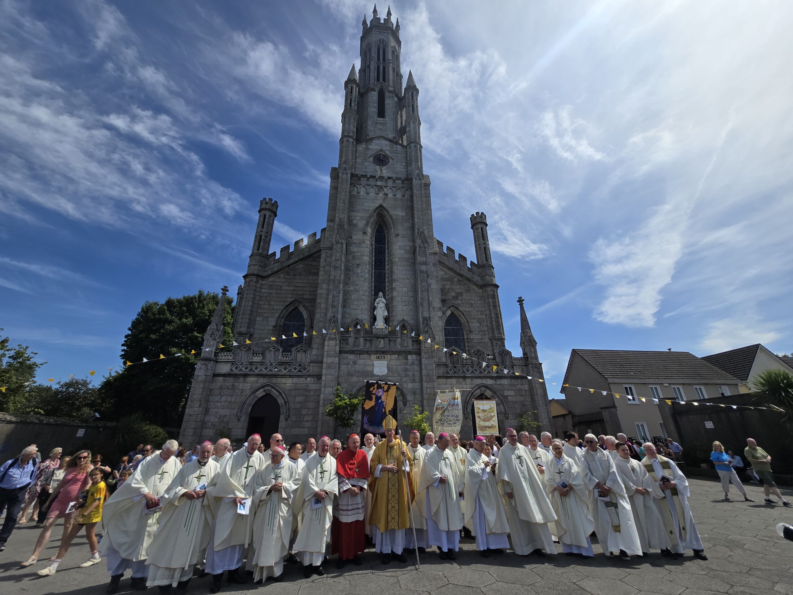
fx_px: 298
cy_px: 298
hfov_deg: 106.2
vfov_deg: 89.9
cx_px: 396
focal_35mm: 13
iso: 50
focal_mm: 2.2
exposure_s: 1/3255
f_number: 2.2
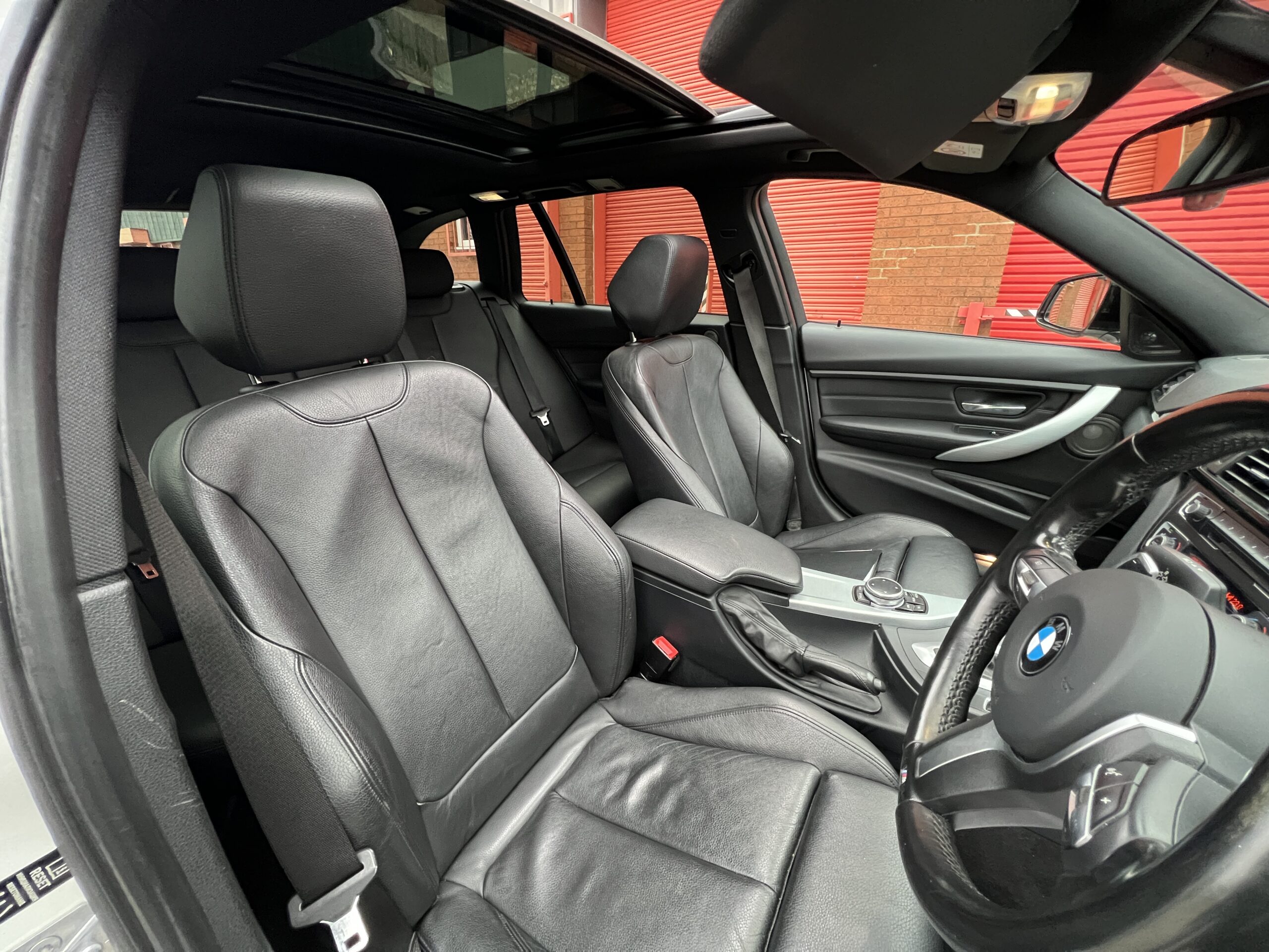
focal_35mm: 13
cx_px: 634
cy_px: 476
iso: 400
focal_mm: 1.57
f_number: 1.8
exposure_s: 1/60
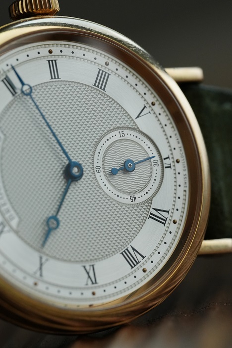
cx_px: 116
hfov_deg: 13.1
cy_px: 174
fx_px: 1014
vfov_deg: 19.4
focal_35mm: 105
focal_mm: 105
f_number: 8
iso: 3200
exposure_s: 1/250
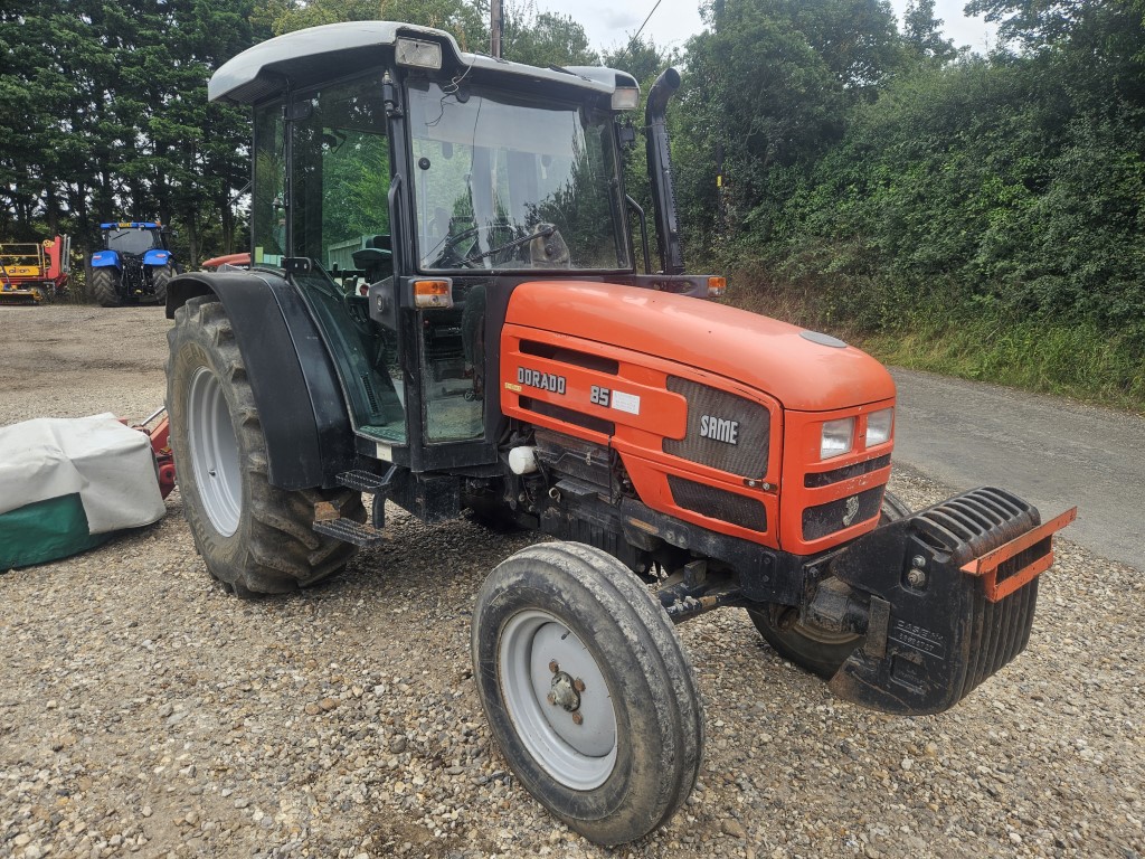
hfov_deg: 73.9
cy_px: 430
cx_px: 572
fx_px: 761
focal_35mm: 23
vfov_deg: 58.9
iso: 25
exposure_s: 1/462
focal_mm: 5.4
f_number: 1.8
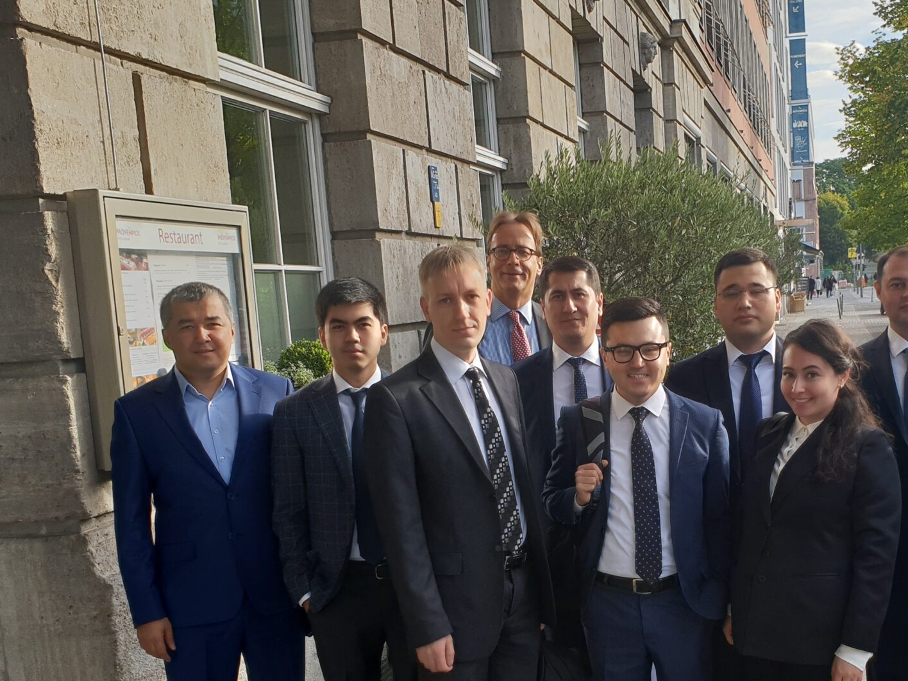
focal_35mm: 47
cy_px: 498
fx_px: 1233
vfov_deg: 30.4
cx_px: 632
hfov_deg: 39.8
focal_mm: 4.3
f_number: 2.4
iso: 50
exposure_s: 1/152
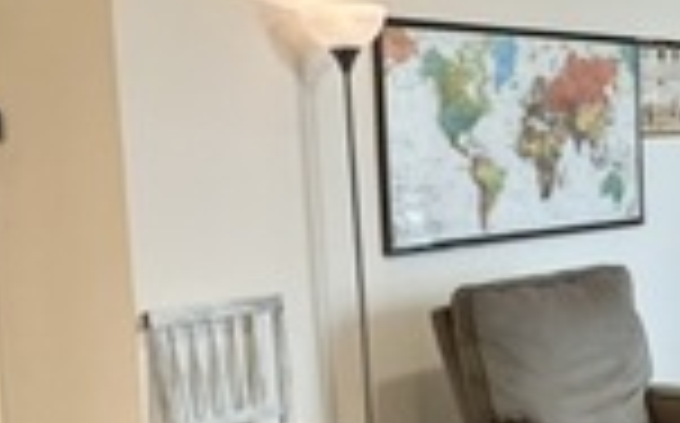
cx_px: 590
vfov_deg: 20.6
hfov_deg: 31.2
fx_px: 1166
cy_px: 230
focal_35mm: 63
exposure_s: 1/120
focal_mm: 2.22
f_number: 2.2
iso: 250
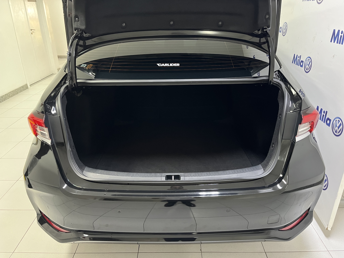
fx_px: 258
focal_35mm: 26
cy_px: 129
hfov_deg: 67.3
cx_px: 172
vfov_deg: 53.1
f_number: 1.6
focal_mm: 5.1
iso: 500
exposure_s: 1/30
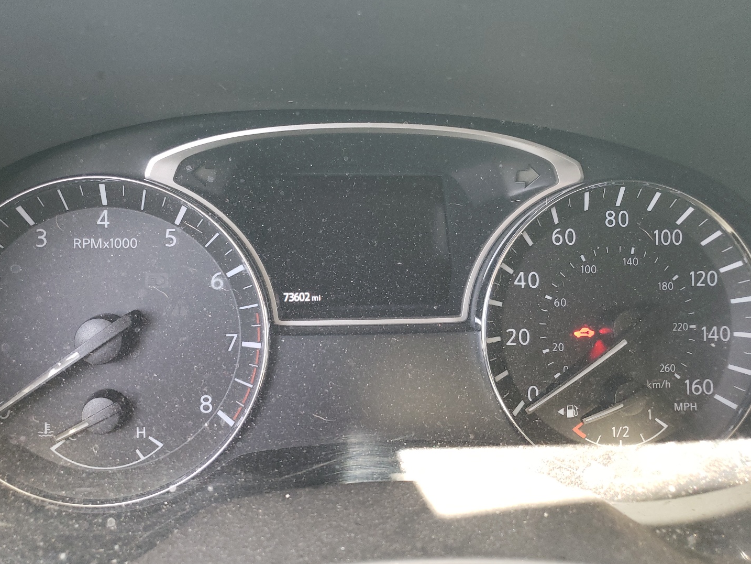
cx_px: 345
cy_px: 256
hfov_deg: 61.6
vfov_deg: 48.2
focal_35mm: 29
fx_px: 629
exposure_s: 1/50
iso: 132
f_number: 1.5
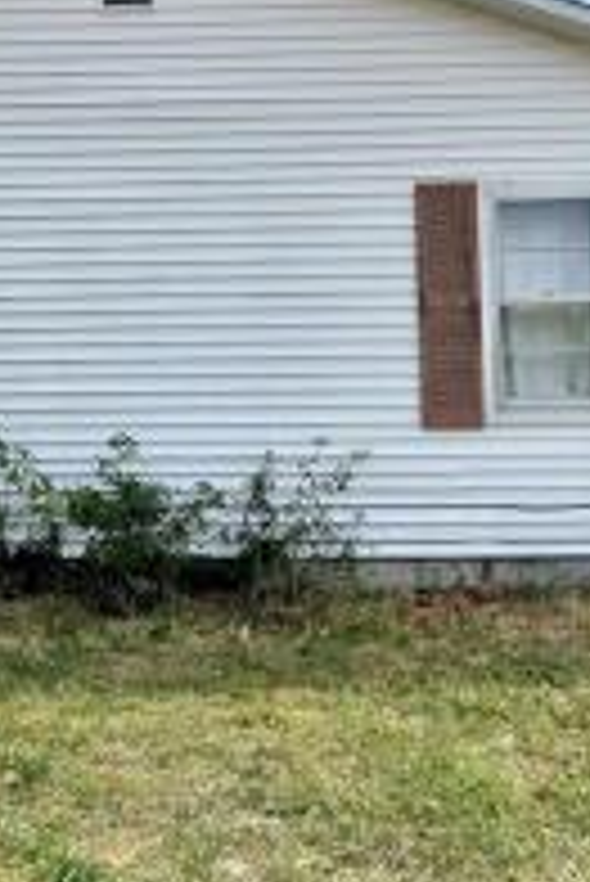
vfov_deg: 37.1
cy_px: 297
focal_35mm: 53
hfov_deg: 25.0
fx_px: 1301
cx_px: 86
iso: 32
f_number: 1.6
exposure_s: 1/4049
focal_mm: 5.1
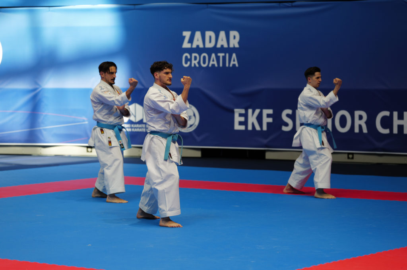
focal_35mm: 116
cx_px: 204
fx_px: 1309
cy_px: 135
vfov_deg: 11.8
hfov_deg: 17.7
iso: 640
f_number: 2.8
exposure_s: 1/500
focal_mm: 116
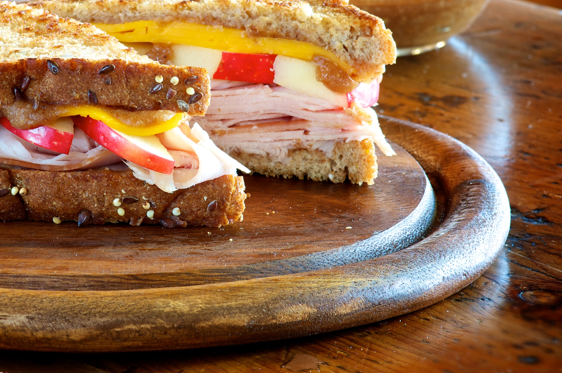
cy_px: 120
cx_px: 120
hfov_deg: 8.3
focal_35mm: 249
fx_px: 3879
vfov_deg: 5.5
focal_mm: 105
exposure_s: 3
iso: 200
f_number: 14
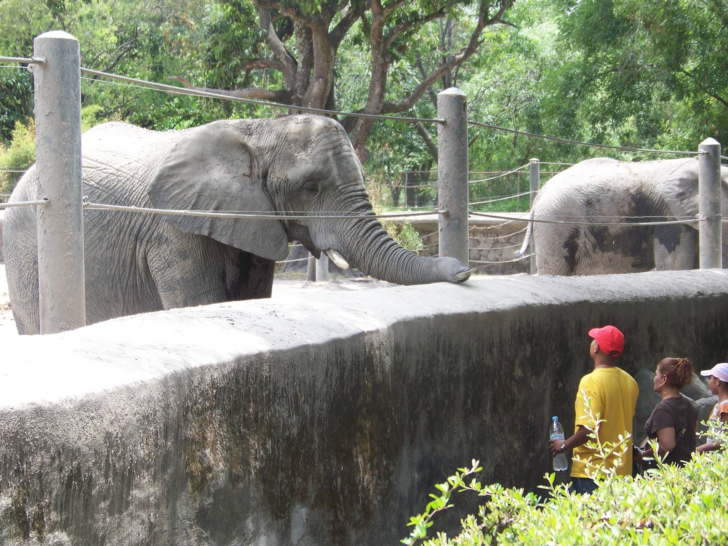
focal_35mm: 87
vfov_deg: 17.0
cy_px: 273
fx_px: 1830
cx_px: 364
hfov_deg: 22.5
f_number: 3.2
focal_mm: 14.6
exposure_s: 1/200
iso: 64
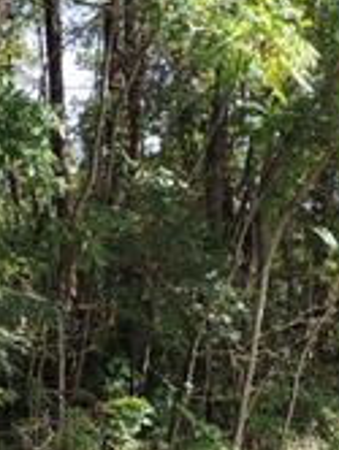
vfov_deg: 21.2
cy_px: 365
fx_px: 1185
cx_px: 107
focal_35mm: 91
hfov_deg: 16.2
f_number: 3
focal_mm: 4.3
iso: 100
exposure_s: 1/320
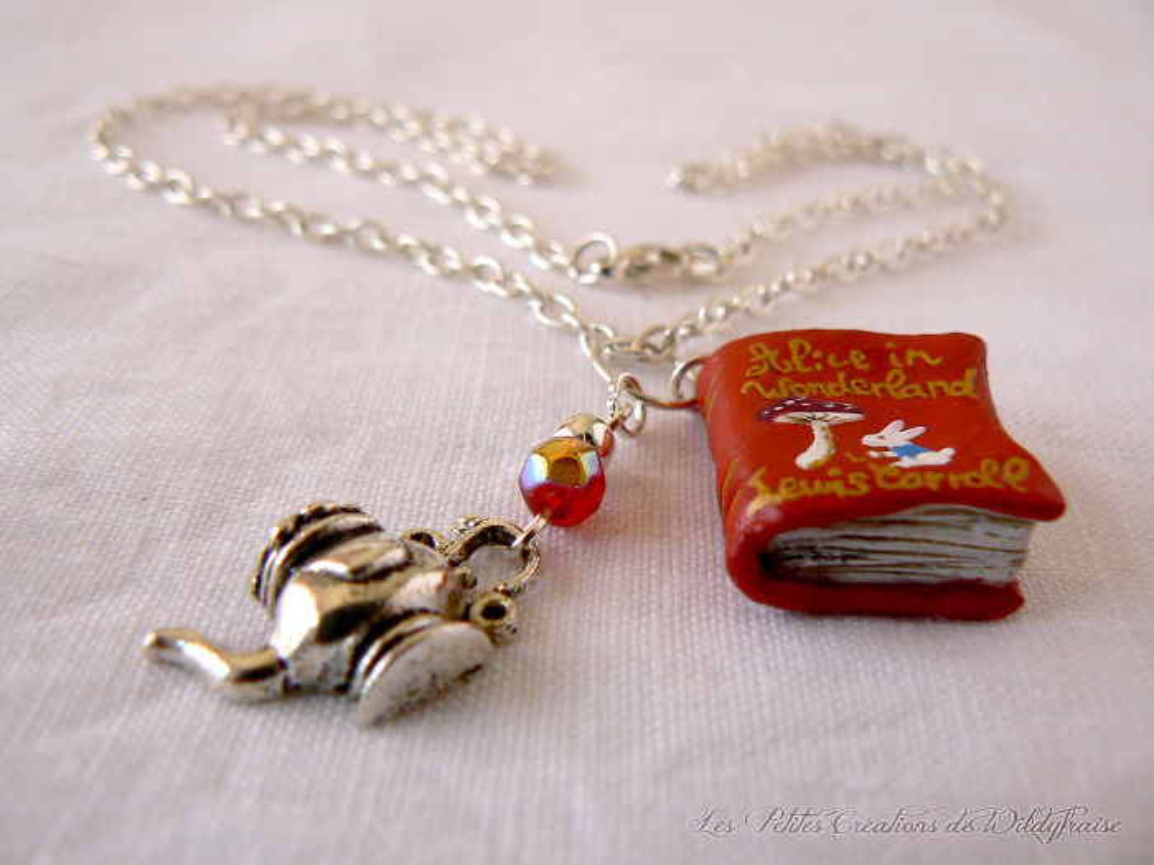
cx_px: 577
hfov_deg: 51.4
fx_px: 1200
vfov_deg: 39.7
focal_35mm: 36
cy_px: 432
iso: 80
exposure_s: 1/50
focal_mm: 6
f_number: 2.8
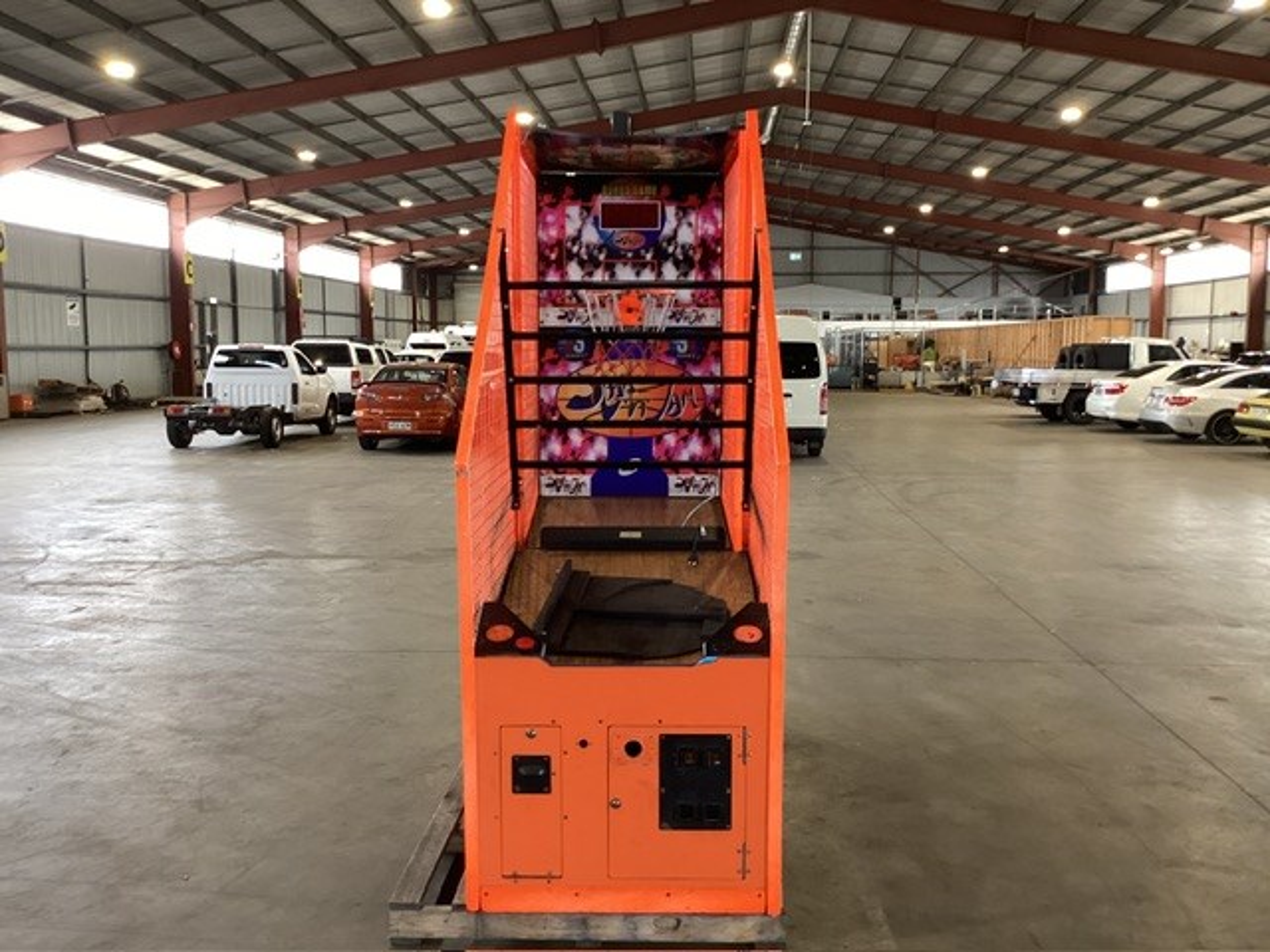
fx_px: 1137
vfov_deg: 45.4
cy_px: 476
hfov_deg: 58.4
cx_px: 635
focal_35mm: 31
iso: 250
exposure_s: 1/50
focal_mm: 3.3
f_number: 2.4
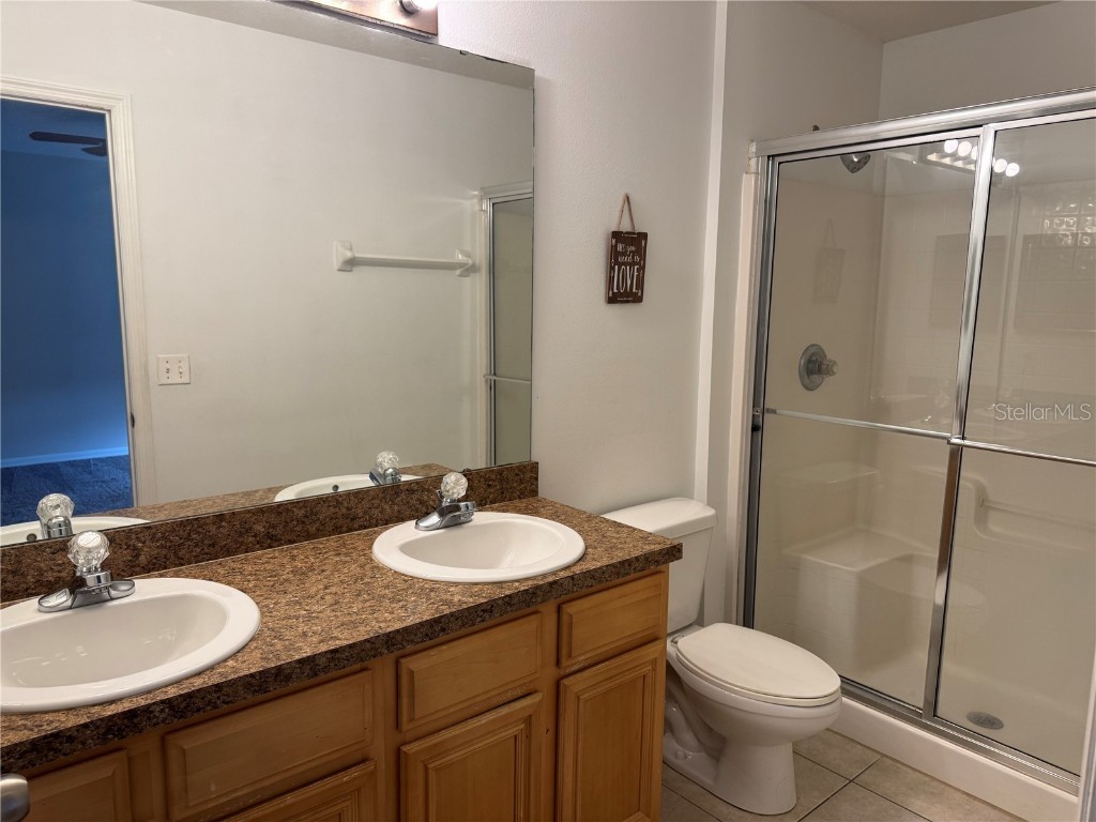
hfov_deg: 71.6
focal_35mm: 24
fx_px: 760
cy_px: 411
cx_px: 548
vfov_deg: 56.8
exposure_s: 1/120
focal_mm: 6.76
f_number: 1.78
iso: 125
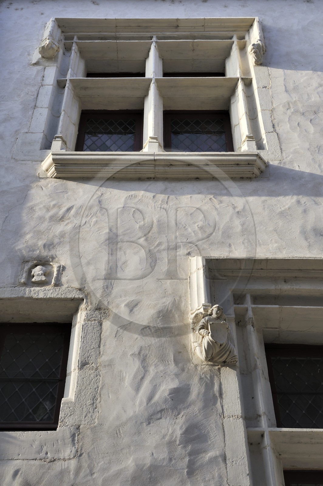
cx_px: 162
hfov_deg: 29.8
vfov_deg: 43.6
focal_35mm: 45
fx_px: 607
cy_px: 243
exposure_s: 1/160
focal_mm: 45
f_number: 10
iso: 200
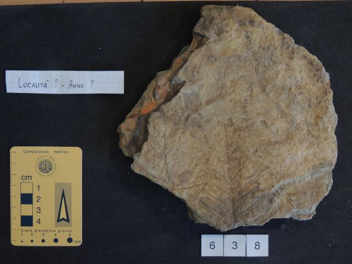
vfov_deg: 21.0
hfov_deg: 27.8
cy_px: 132
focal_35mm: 70
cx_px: 176
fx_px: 712
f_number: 3.9
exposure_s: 1/30
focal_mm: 12.4
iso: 400
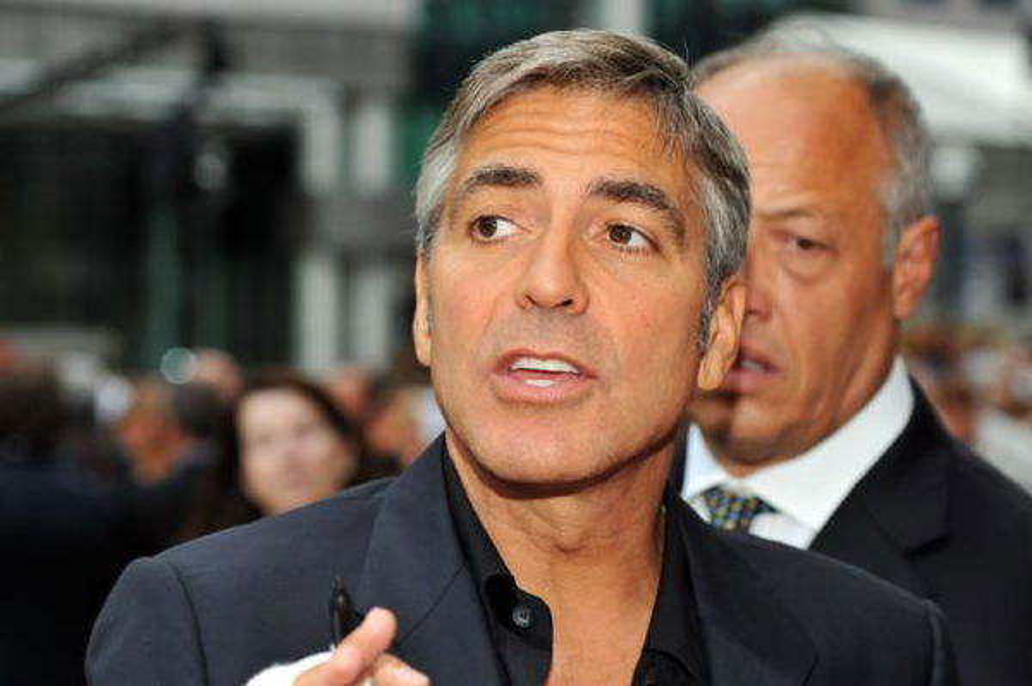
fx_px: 2291
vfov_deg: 17.0
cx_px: 516
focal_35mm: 80
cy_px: 343
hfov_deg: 25.4
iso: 200
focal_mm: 80
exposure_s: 1/160
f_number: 5
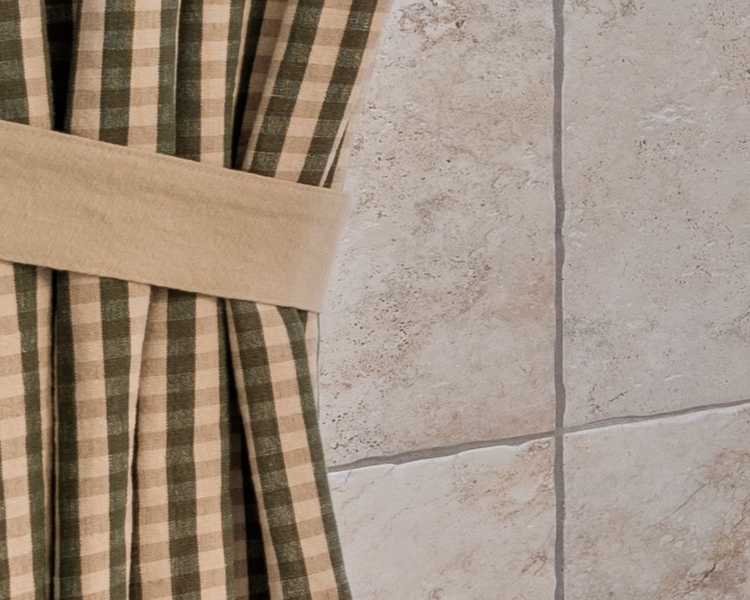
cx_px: 2774
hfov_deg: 9.0
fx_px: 2264
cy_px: -199
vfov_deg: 14.4
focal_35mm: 102
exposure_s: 1/1.67
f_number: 8
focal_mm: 12
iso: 100
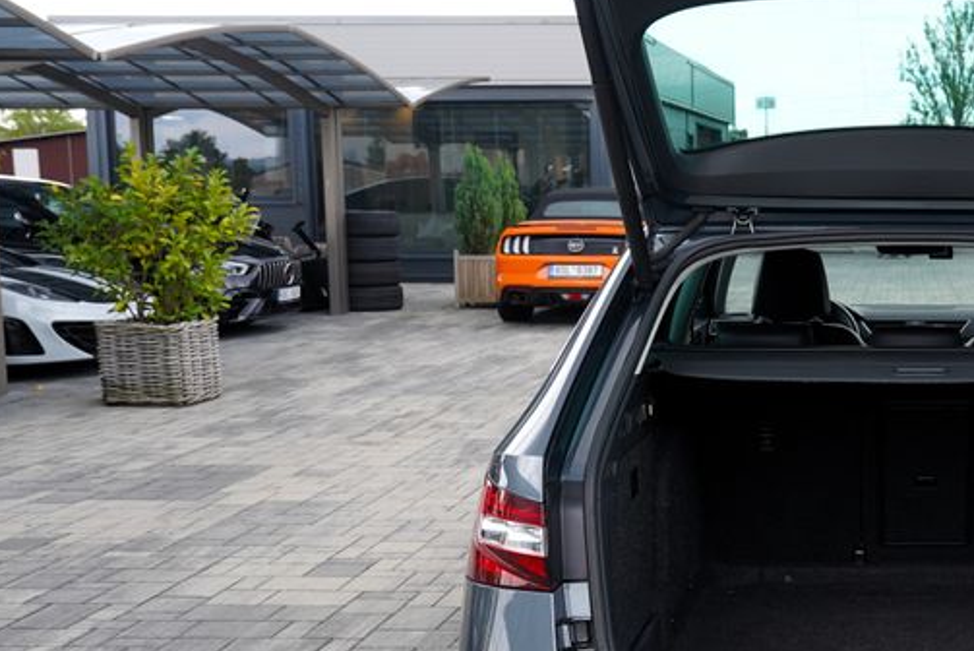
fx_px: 1597
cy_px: 385
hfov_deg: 31.6
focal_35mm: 59
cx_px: 953
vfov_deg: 23.0
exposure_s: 1/100
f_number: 5.6
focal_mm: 29
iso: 100
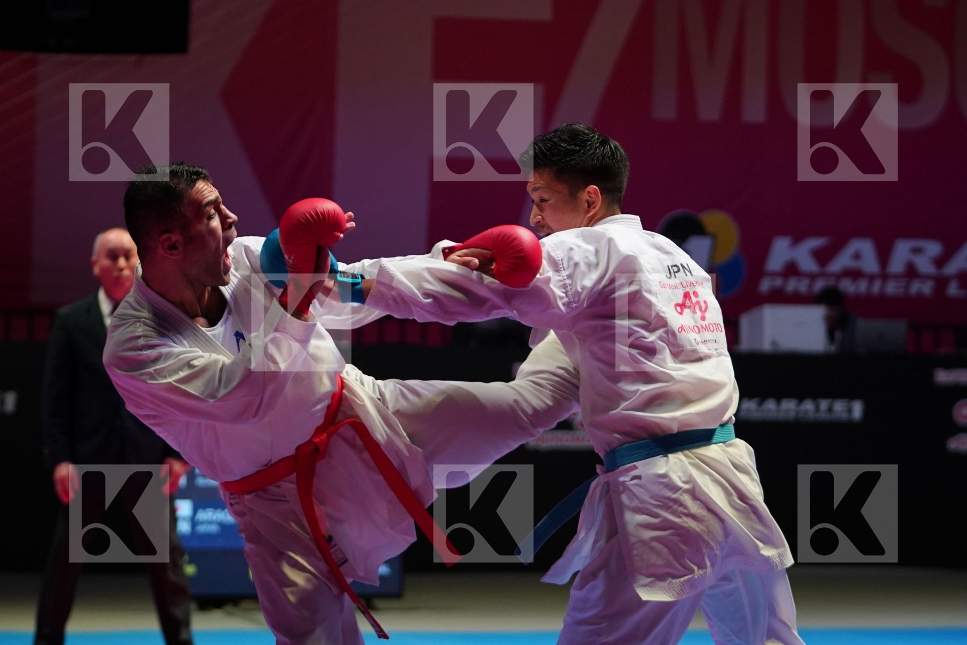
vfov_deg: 11.1
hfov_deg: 16.5
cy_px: 322
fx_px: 3331
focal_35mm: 124
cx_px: 484
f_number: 2.8
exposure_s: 1/1000
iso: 2000
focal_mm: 83
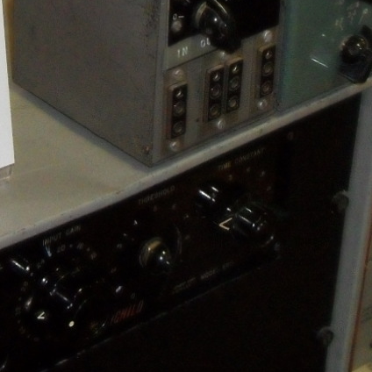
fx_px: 1763
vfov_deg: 11.8
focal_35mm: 145
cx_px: 126
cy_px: -47
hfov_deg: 12.0
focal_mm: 6
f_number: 3.6
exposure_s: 1/45
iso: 400
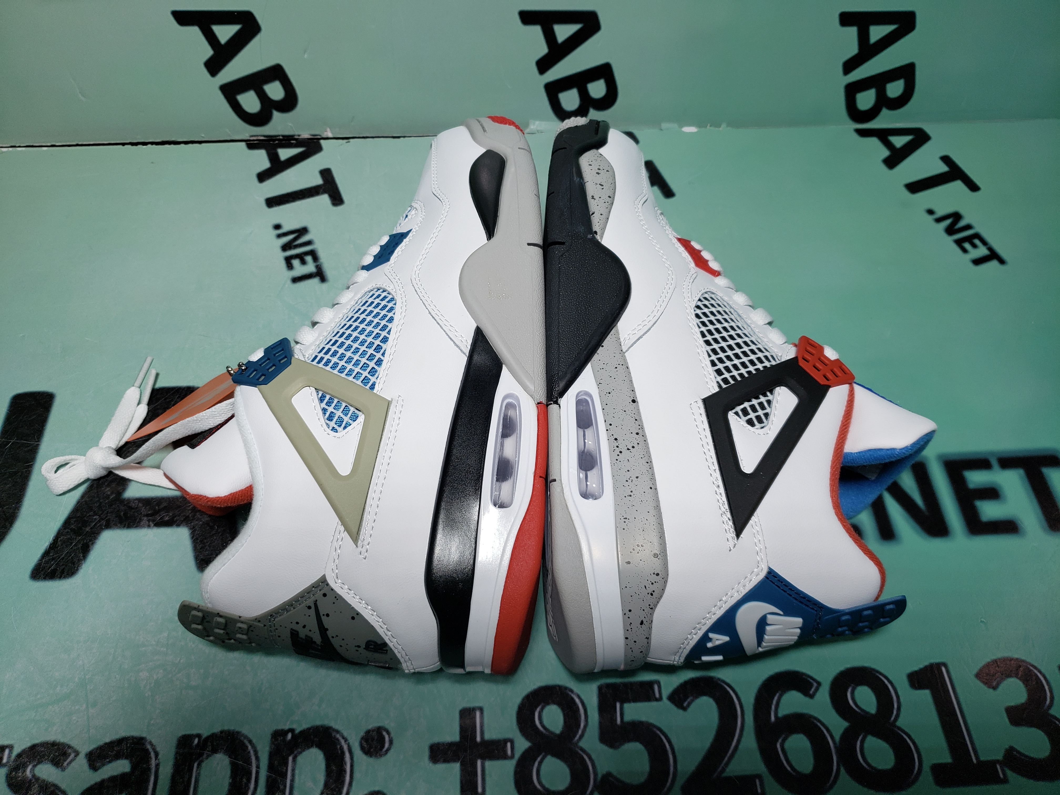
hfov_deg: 67.3
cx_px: 530
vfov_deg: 53.1
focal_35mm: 26
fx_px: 796
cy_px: 398
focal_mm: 4.3
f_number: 1.5
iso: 50
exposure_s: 1/635
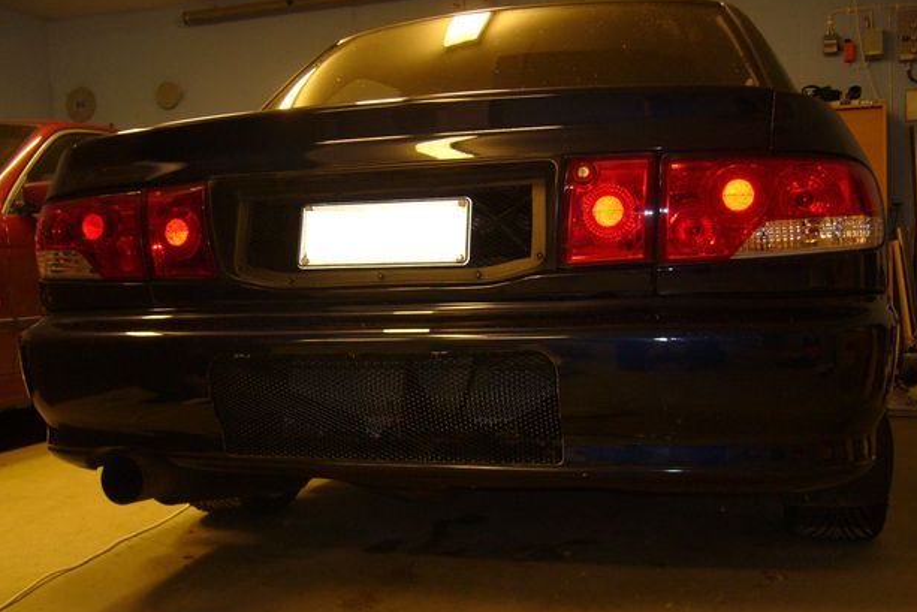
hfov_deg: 50.7
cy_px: 338
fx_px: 968
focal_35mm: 38
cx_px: 453
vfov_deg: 35.0
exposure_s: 1/8
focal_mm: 5.8
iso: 80
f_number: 2.8
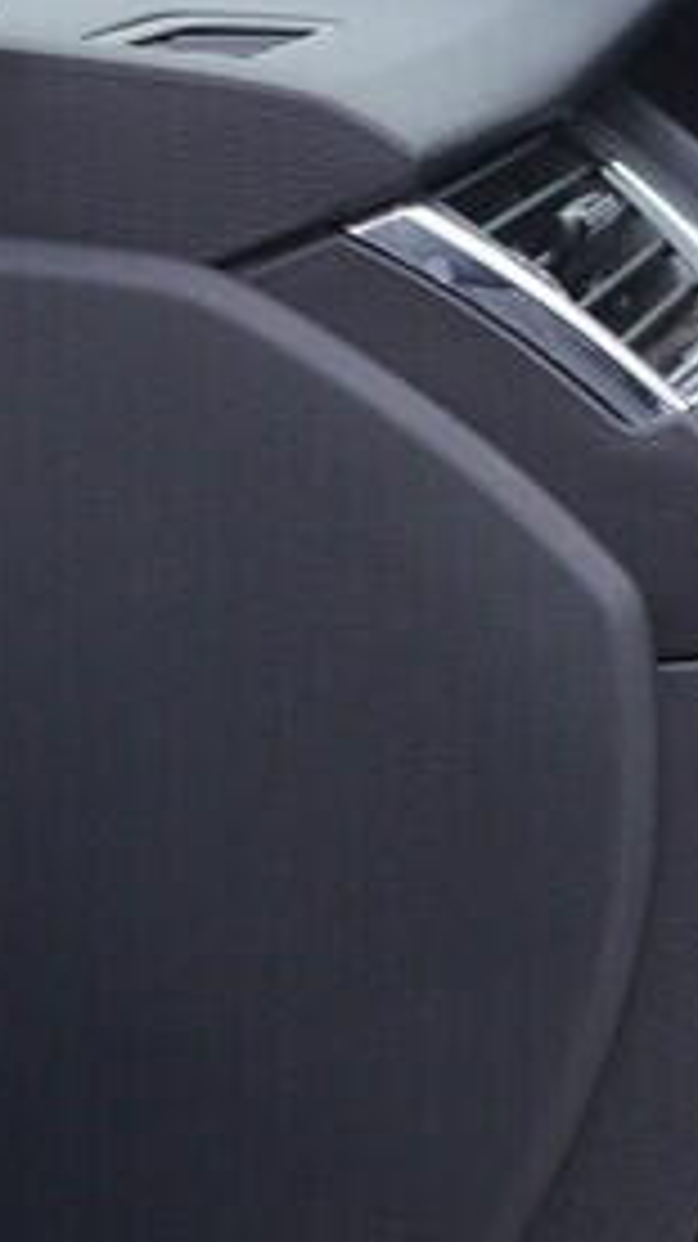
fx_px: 4612
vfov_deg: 15.3
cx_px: 1990
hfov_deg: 7.7
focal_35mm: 140
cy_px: 295
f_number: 3.2
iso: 125
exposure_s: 1/50
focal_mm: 24
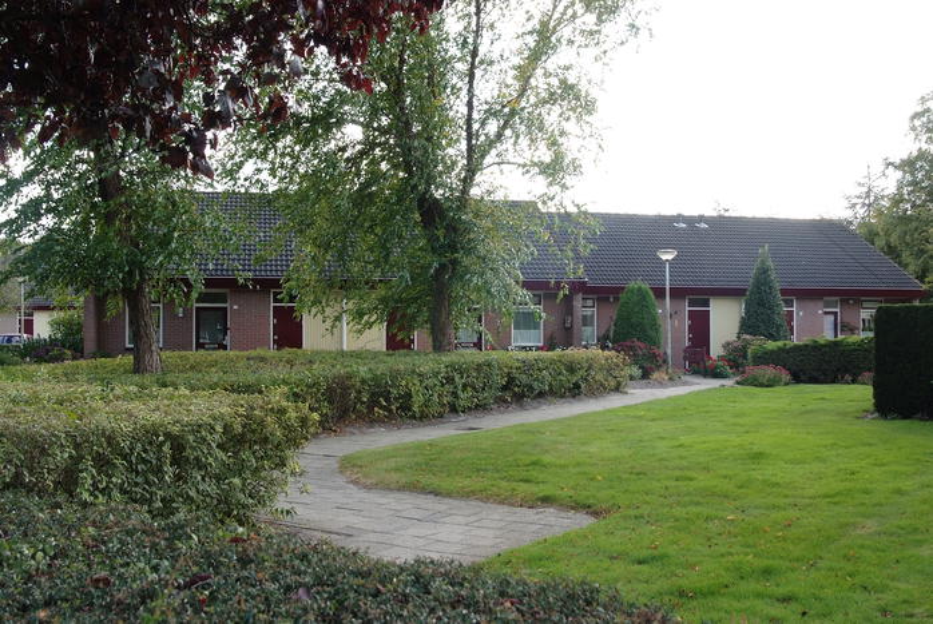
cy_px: 312
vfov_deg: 35.1
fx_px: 986
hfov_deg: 50.6
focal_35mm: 38
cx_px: 466
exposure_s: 1/60
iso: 400
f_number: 4
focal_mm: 25
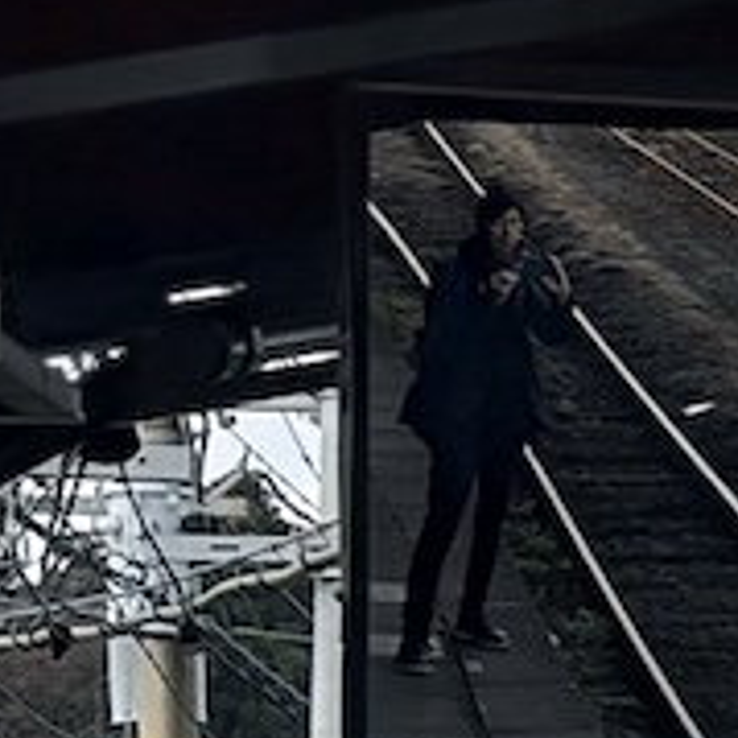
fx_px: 8876
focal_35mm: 368
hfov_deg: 4.4
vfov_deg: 4.7
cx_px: 2845
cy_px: 1066
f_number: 1.6
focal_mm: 5.96
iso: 40
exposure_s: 1/3279
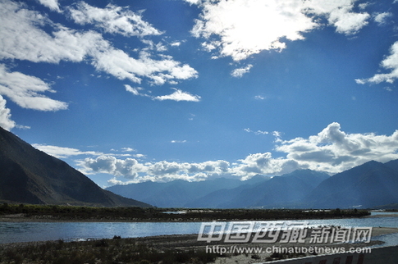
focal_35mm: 27
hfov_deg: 67.5
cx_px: 199
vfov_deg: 47.8
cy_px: 132
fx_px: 298
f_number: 13
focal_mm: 18
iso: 200
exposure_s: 1/800
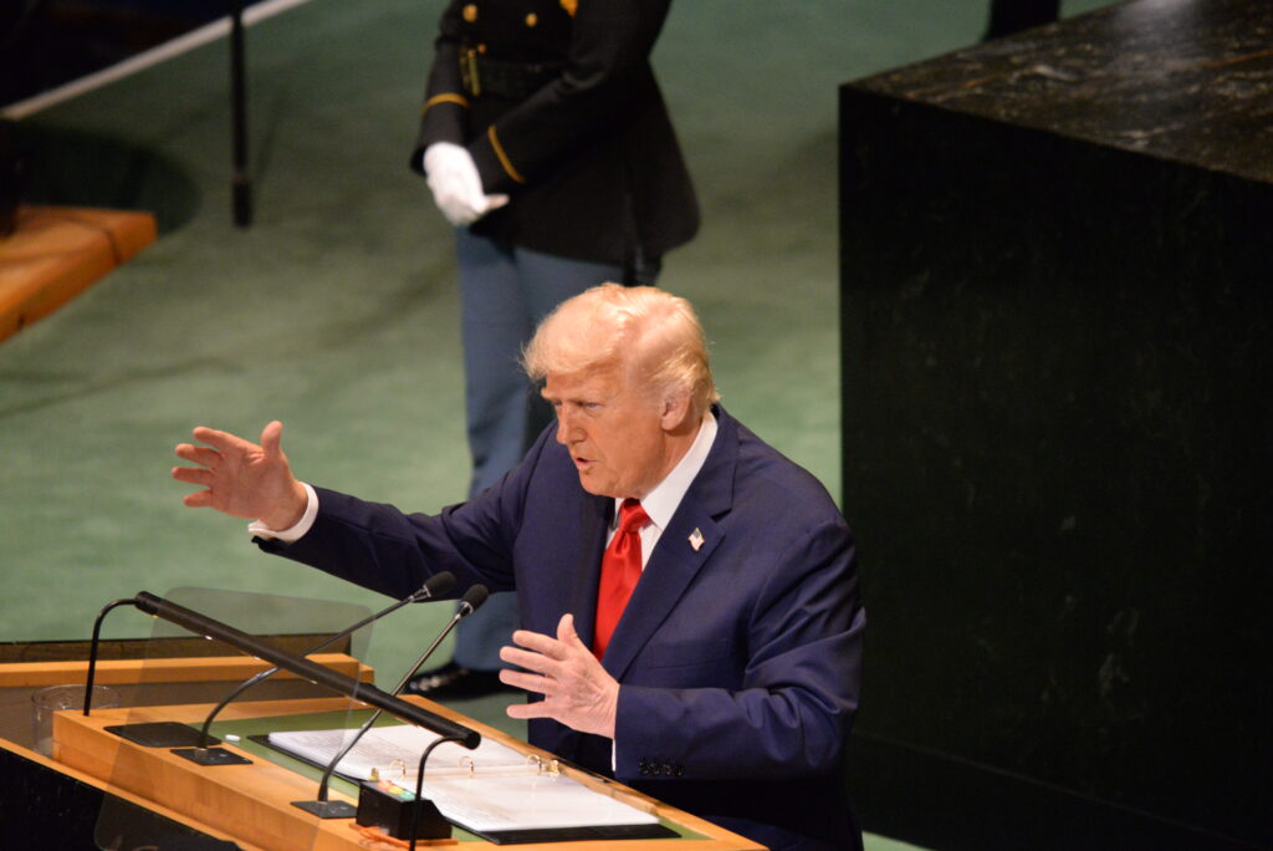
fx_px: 17690
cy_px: 426
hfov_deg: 4.1
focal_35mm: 500
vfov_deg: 2.8
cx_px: 636
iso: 6400
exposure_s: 1/125
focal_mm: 500
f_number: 8
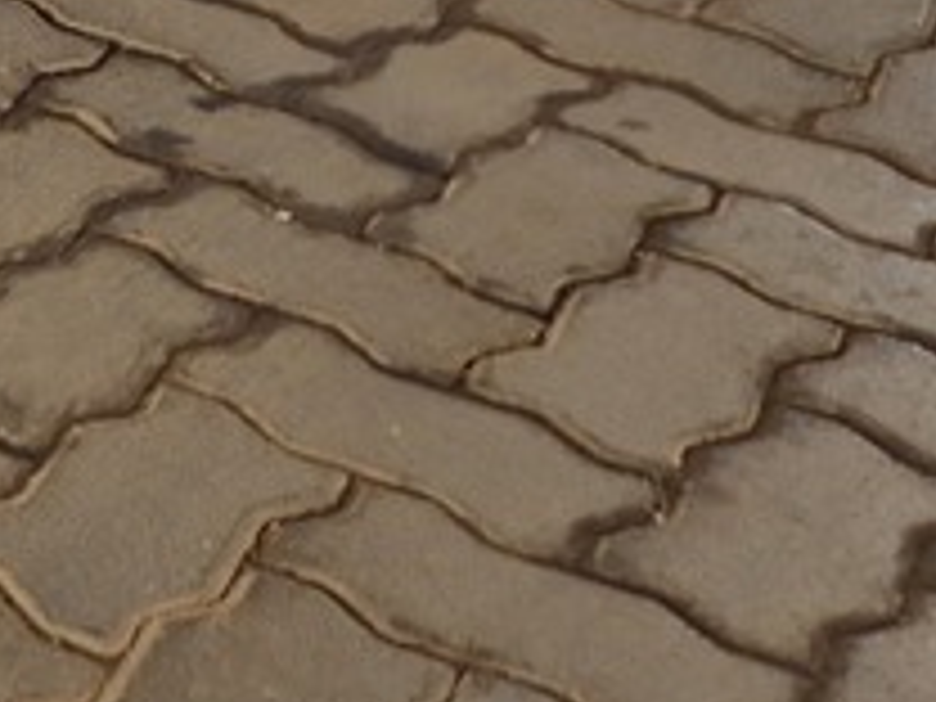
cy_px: -994
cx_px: -990
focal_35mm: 113
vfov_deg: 11.0
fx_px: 3055
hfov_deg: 14.3
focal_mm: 5.4
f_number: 1.8
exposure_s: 1/355
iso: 25
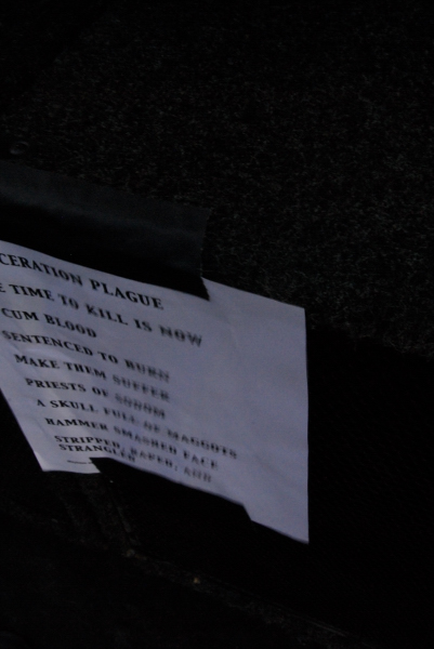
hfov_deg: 31.9
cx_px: 217
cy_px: 324
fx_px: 758
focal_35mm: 42
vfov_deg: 46.4
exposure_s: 1/125
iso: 1250
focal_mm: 28
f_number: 25
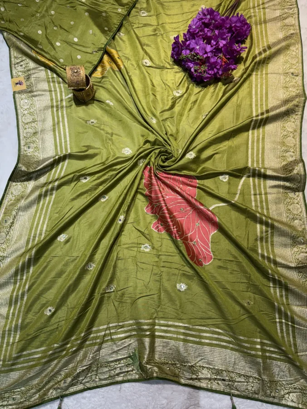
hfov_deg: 53.1
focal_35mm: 26
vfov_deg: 67.3
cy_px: 204
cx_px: 154
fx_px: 307
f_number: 1.6
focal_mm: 5.96
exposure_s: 1/100
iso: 40
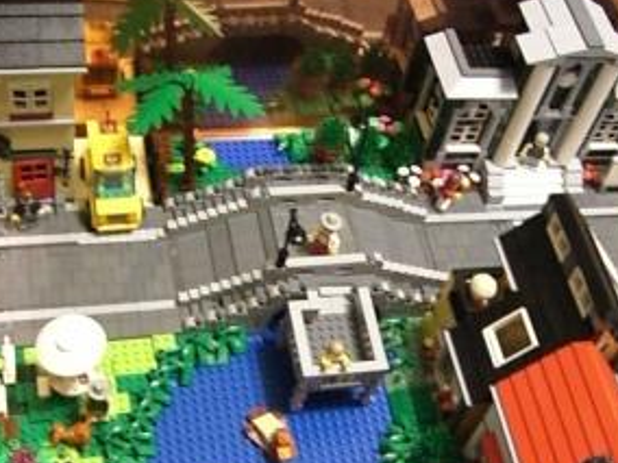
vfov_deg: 24.3
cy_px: 300
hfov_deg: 32.1
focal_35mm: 60
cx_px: 370
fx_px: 1071
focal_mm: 6.2
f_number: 2.7
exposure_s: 1/25
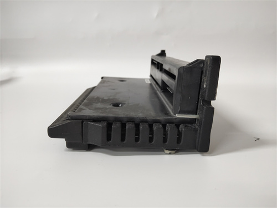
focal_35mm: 26
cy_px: 104
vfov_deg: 53.1
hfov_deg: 67.3
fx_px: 208
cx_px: 138
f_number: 2
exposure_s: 1/33
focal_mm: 3.87
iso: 343
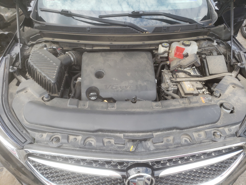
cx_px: 123
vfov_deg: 53.1
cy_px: 92
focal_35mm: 26
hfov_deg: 67.3
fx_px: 185
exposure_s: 1/417
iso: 50
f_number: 1.5
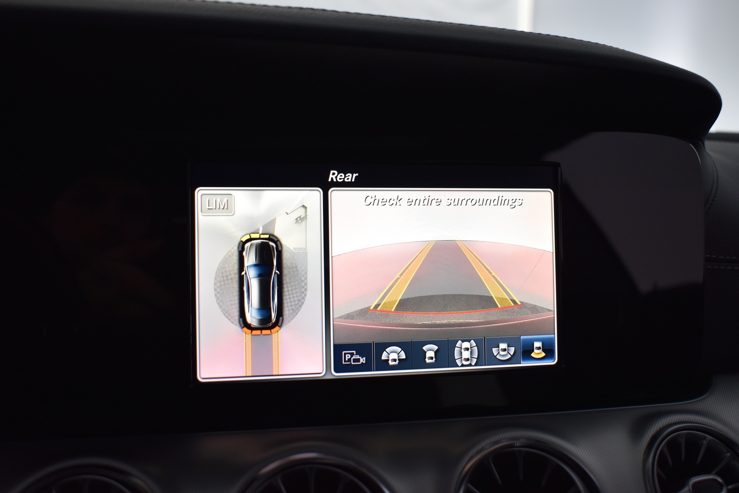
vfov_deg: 35.5
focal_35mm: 38
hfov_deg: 51.3
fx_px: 770
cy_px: 246
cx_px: 370
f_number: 4
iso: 640
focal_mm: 25
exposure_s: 1/60
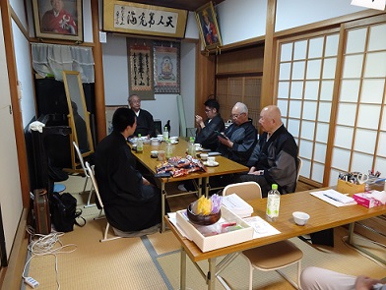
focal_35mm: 24
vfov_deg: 56.9
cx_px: 193
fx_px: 268
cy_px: 145
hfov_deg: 71.5
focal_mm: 4.1
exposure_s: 1/30
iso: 400
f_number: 3.5
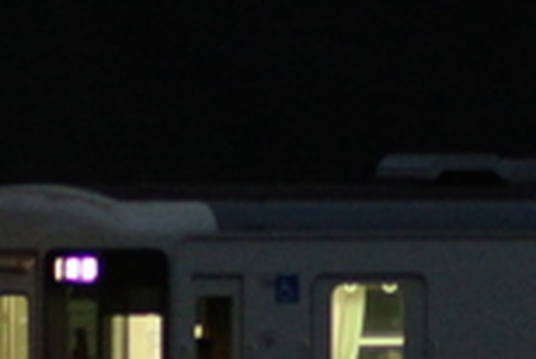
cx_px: 376
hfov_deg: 2.3
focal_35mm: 895
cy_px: 1040
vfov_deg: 1.5
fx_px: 13338
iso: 400
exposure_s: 1/20
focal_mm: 50
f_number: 2
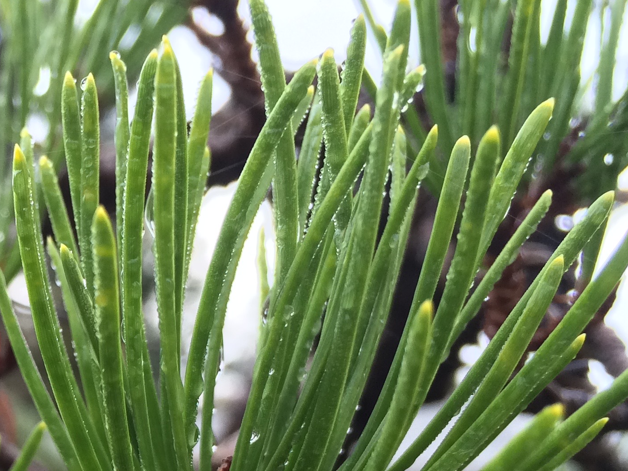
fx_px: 1216
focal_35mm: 67
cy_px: 449
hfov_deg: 26.8
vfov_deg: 21.3
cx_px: -48
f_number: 2.2
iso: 64
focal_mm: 4.15
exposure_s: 1/120
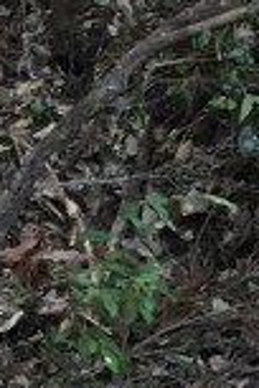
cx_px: -743
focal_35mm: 211
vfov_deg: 9.7
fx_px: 2277
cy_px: 61
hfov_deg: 5.7
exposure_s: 1/30
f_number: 2.2
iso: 80
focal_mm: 4.15
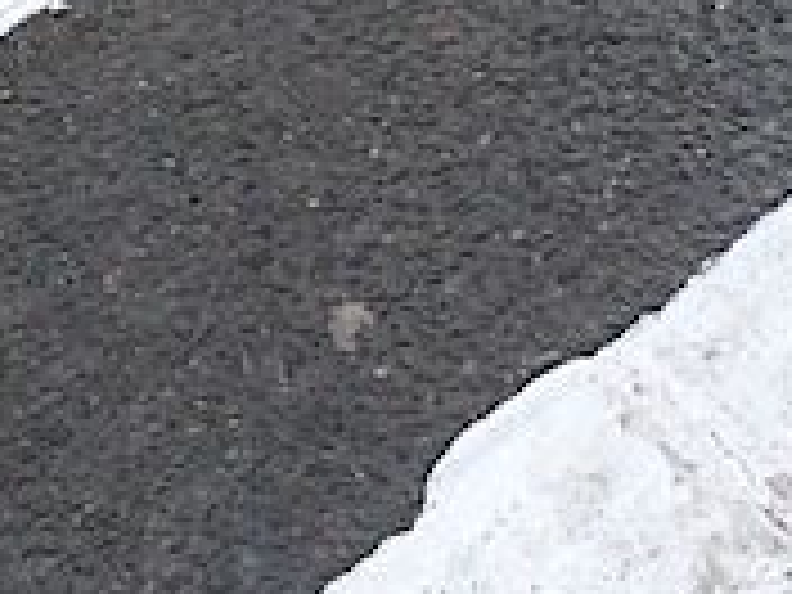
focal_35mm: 165
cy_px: -720
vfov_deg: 8.4
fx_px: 3775
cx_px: 405
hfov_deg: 12.0
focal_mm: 4.15
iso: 32
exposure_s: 1/494
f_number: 2.2
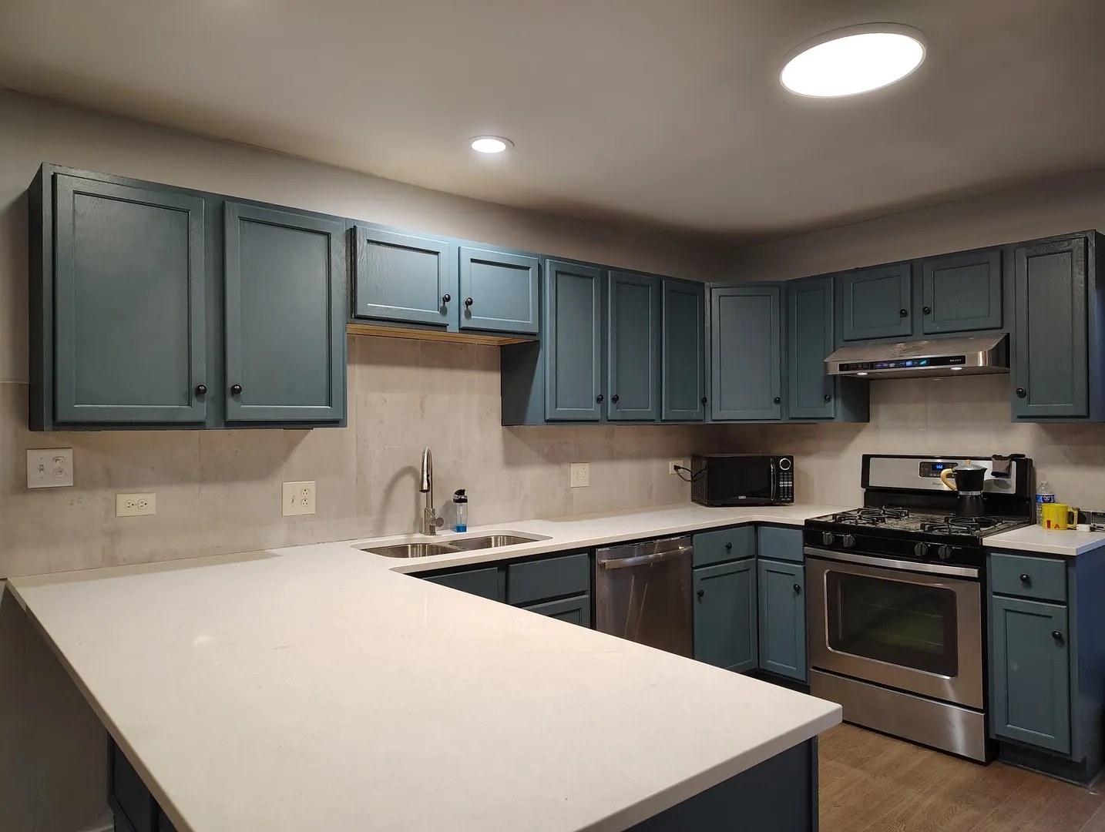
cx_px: 552
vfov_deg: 56.9
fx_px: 767
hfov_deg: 71.5
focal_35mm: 24
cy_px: 416
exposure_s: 1/120
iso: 1172
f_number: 1.8
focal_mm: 5.56
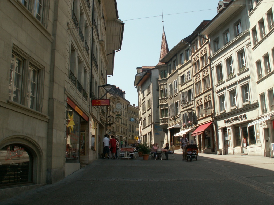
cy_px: 102
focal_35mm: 35
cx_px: 137
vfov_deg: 40.7
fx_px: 277
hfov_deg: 52.6
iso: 50
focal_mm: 5.86
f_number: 5.6
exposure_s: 1/160
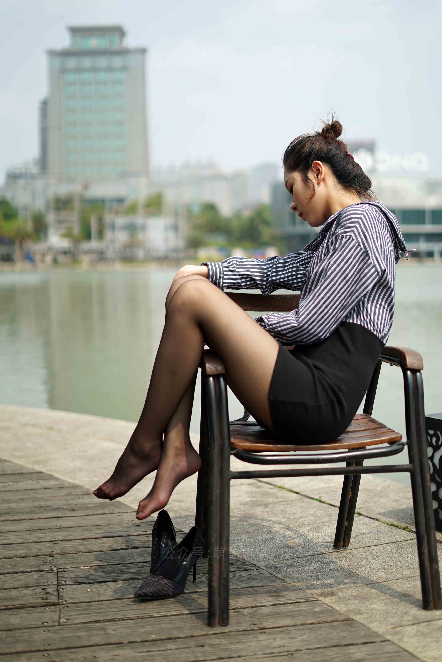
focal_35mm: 50
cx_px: 221
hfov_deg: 27.0
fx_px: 920
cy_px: 331
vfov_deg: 39.6
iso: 100
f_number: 1.8
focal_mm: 50
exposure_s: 1/3200
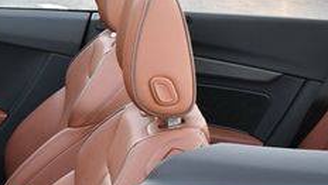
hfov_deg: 19.2
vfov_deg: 11.4
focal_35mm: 104
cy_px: 232
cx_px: -78
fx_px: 905
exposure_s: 1/250
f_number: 4
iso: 400
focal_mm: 18
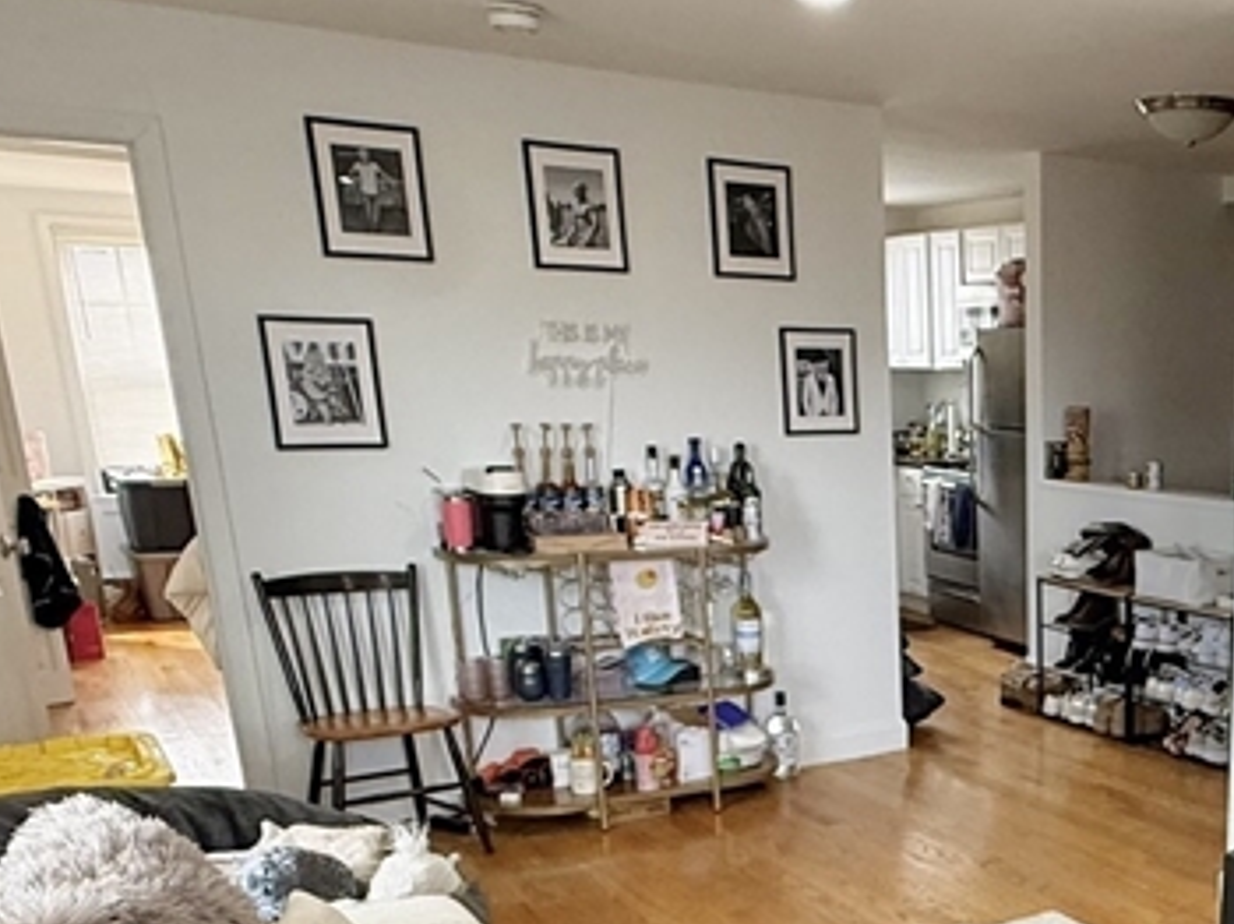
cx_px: 1156
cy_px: 815
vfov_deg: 33.4
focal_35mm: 41
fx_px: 1461
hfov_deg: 41.4
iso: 250
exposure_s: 1/120
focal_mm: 2.22
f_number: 2.2
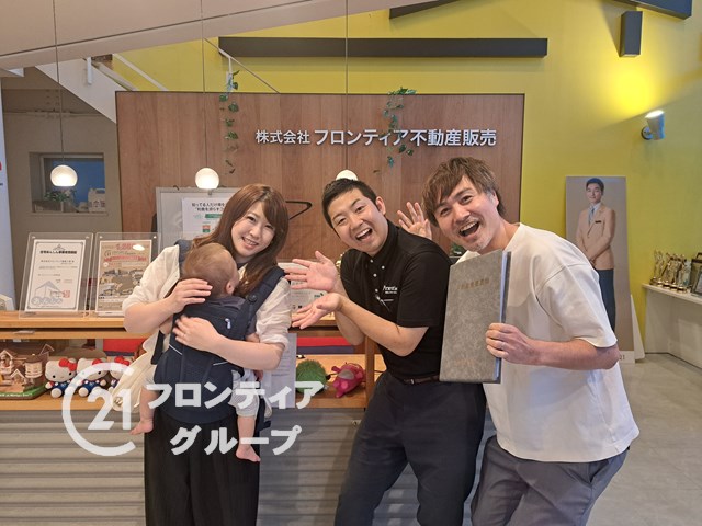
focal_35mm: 24
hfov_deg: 71.6
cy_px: 263
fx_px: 487
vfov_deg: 56.8
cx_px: 351
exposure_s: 1/50
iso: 250
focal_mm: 5.23
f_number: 1.8
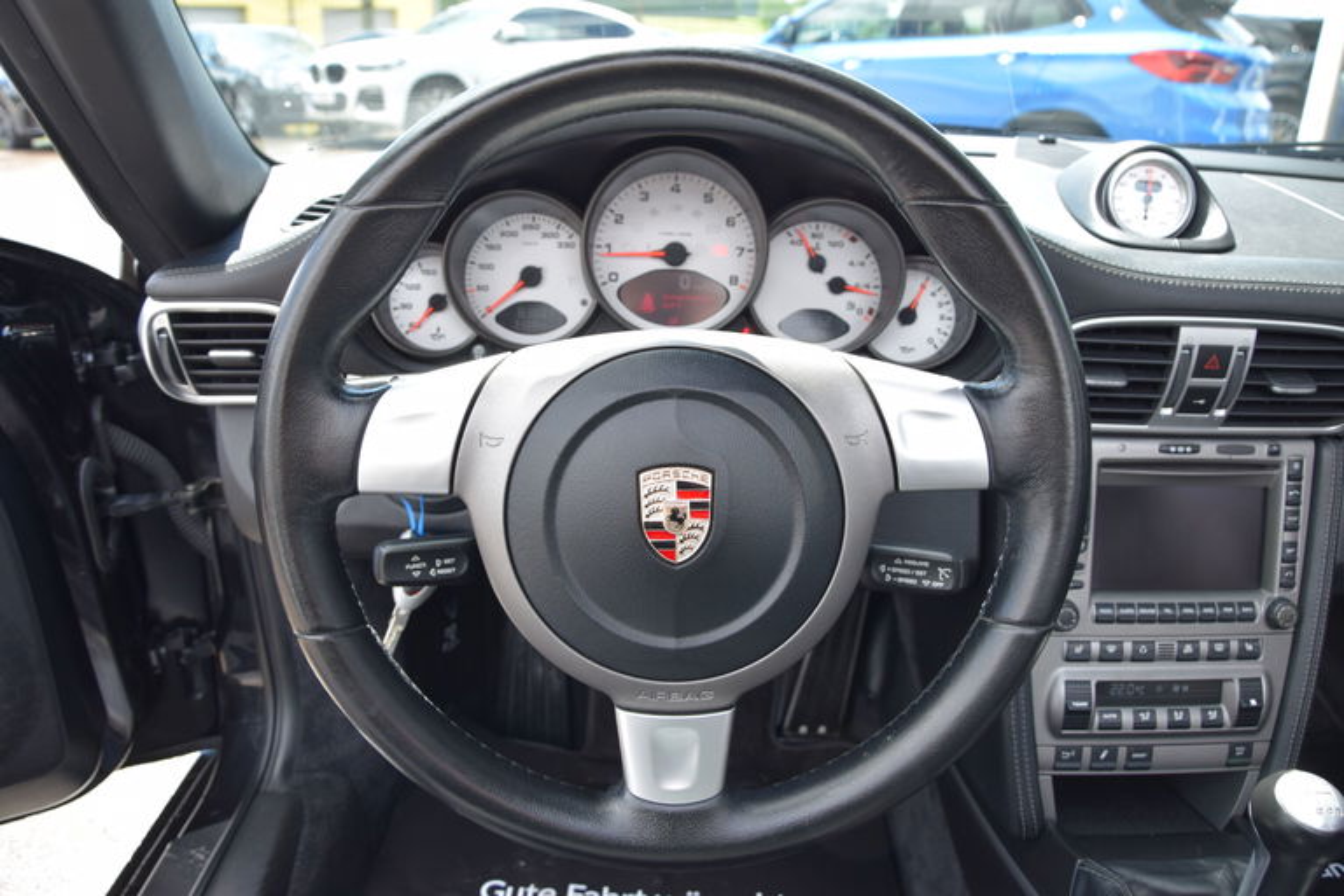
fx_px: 1960
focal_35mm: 52
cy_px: 448
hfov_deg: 37.9
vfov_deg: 25.8
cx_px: 672
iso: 400
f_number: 8
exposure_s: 1/250
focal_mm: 35
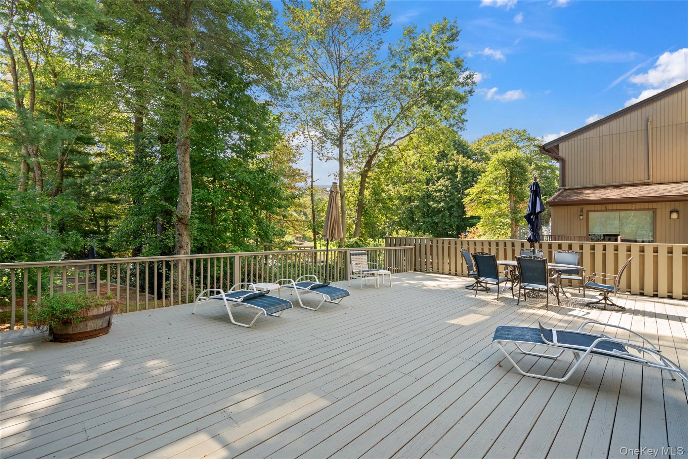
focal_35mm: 16
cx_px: 344
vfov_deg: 73.7
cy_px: 230
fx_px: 306
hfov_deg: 96.7
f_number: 5.6
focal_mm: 16
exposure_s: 1/500
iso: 800
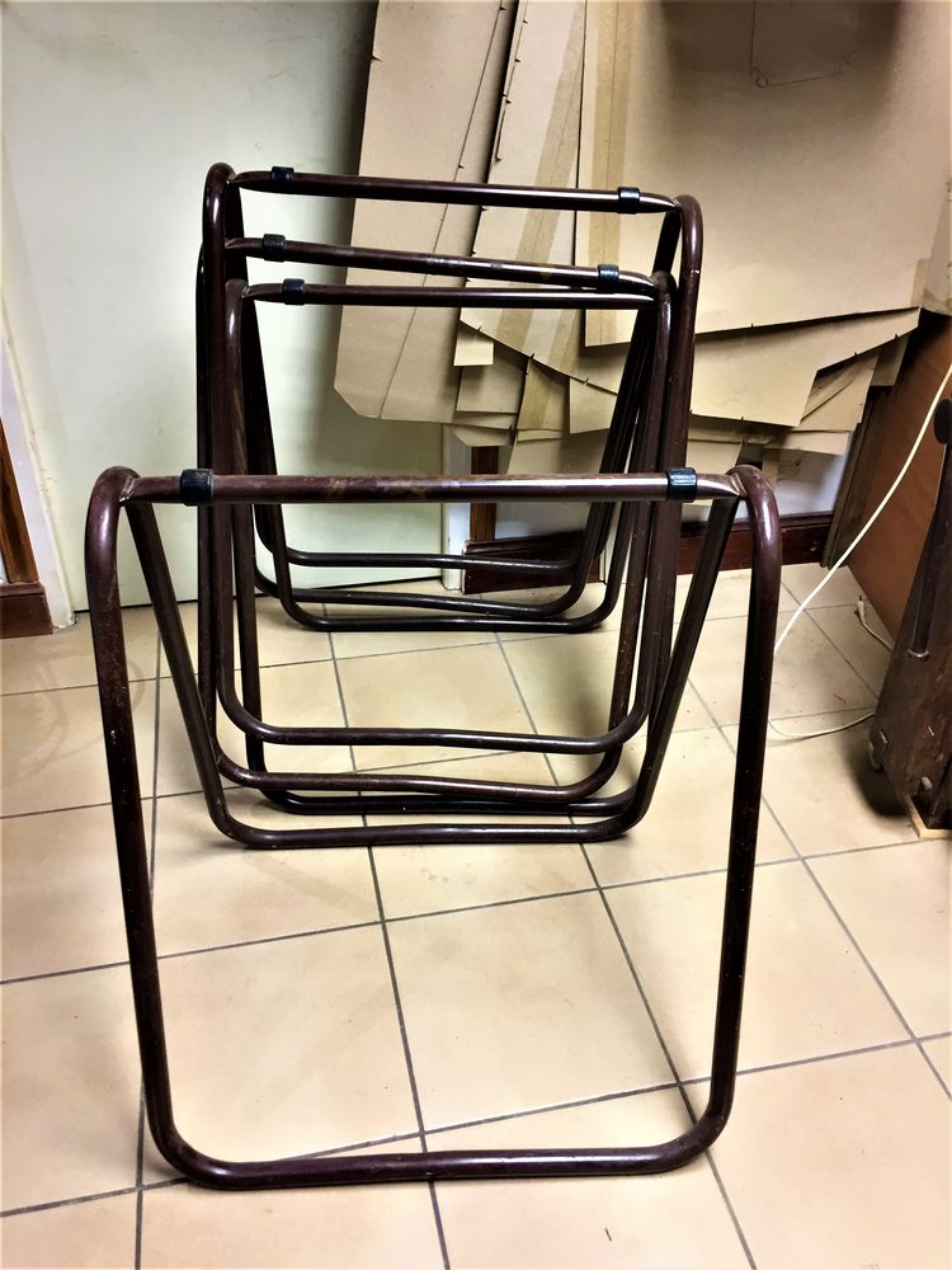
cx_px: 476
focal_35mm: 29
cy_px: 635
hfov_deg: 48.2
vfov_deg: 61.7
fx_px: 1063
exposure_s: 1/33
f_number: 2.2
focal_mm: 4.15
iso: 100
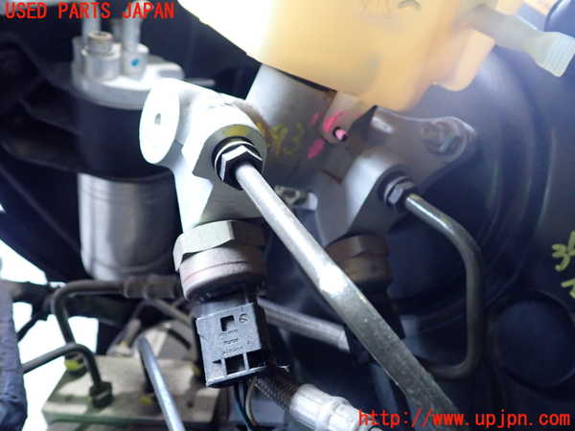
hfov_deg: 60.0
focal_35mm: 30
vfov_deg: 46.8
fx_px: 498
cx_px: 288
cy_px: 216
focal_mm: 5.4
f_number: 2.3
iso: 800
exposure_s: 1/40
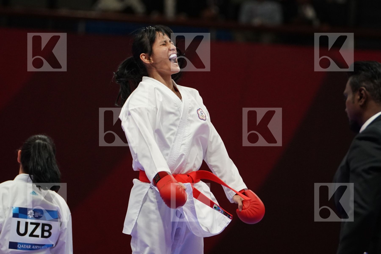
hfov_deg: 6.2
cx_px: 190
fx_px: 3535
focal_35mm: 334
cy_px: 127
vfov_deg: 4.1
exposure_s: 1/1000
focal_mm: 223
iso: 2500
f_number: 4
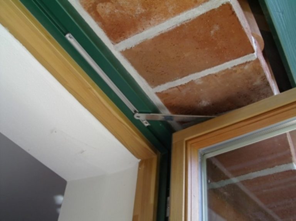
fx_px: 325
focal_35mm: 38
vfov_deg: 37.7
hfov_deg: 49.0
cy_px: 110
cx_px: 148
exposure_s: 1/60
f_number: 4.8
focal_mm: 5.8
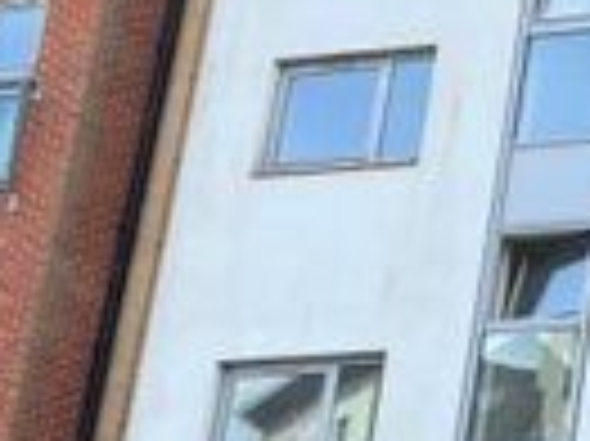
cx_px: 1261
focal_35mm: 139
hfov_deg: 12.2
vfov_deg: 10.7
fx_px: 2367
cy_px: 223
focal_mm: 5.1
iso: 50
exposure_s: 1/1339
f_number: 1.6
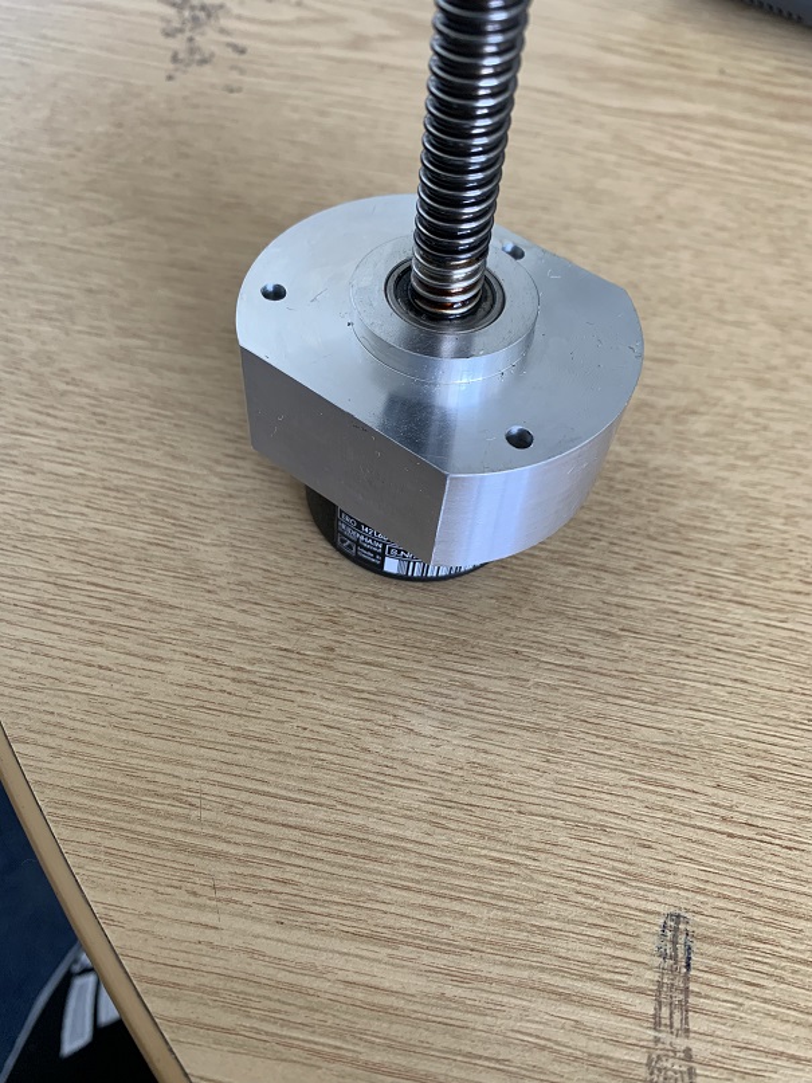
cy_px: 542
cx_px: 406
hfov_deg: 53.1
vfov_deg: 67.3
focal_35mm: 26
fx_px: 813
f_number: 1.8
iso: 100
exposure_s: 1/64
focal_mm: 4.25
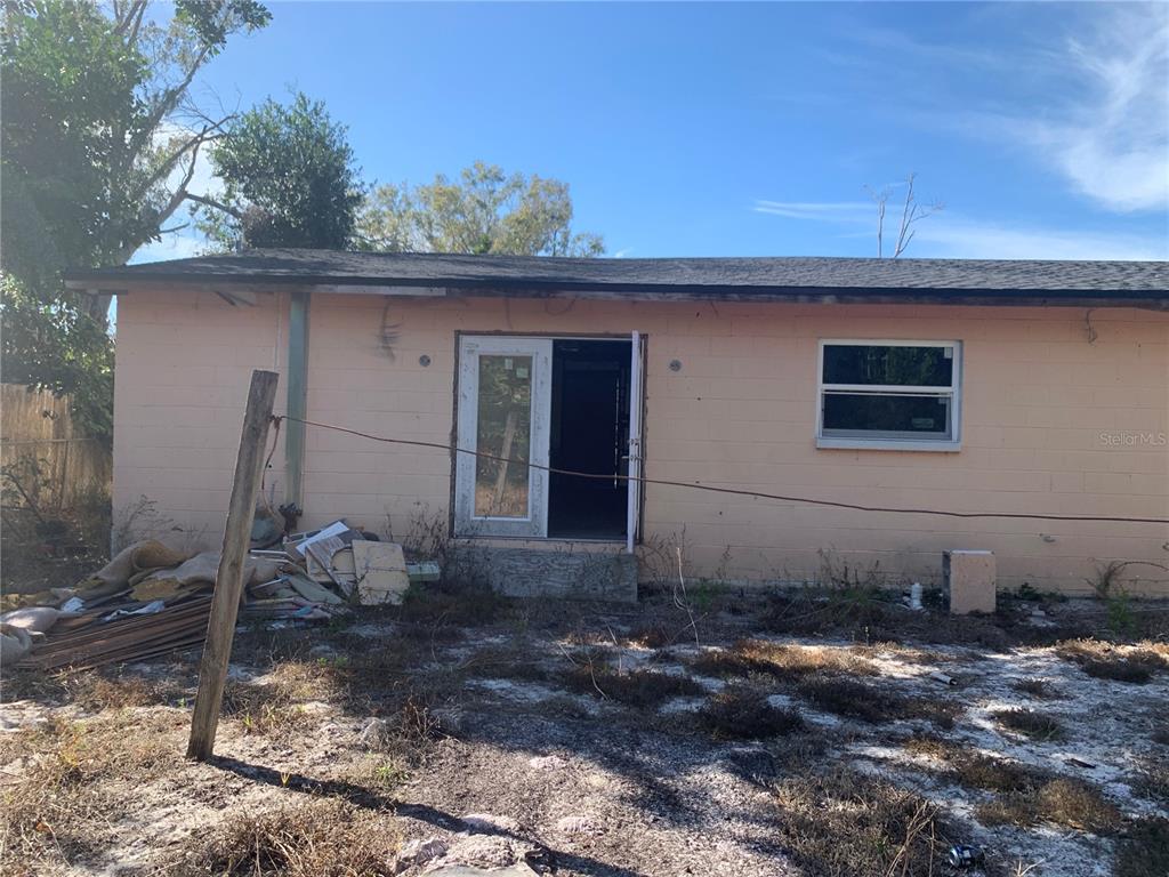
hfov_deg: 67.3
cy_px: 438
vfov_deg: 53.1
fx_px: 878
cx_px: 584
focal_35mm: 26
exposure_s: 1/1076
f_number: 1.8
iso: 25
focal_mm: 4.25
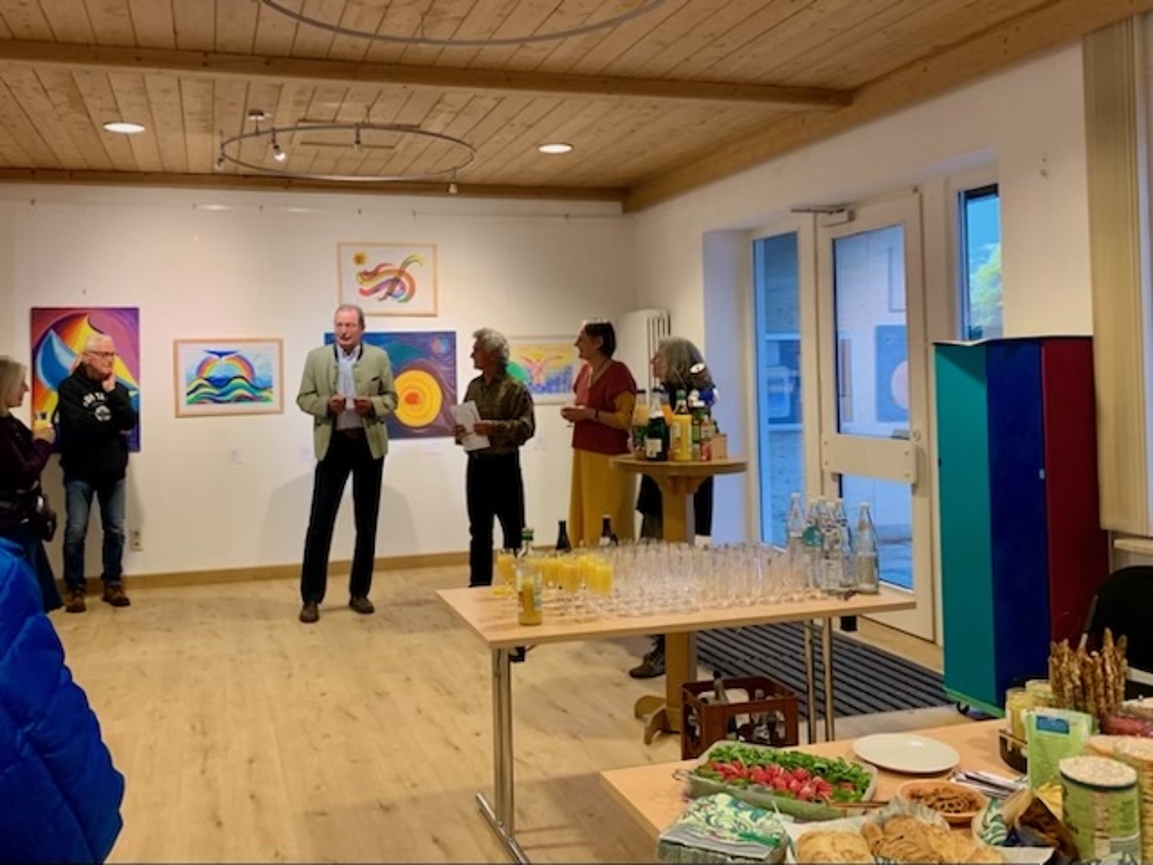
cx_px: 576
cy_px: 432
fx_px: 866
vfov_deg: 53.1
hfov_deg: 67.3
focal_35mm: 26
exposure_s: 1/50
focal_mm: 4.25
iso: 160
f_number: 1.8
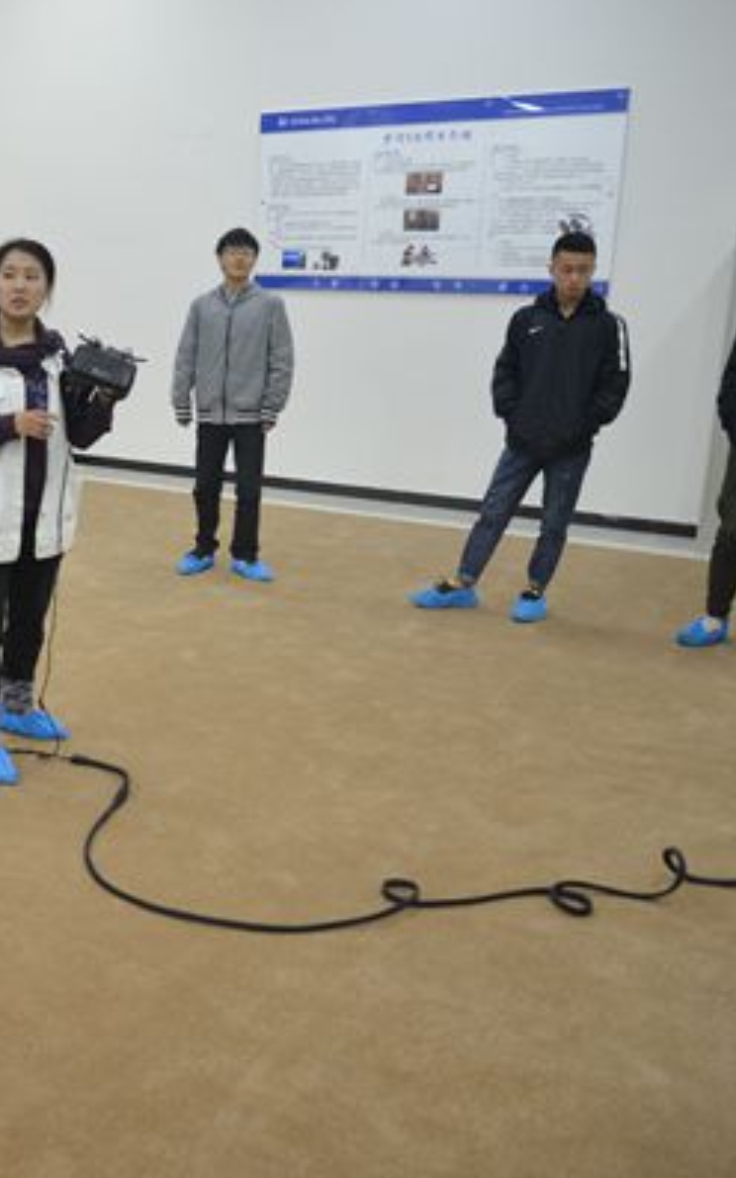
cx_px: 12
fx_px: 1188
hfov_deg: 31.9
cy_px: 586
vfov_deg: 52.8
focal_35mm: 37
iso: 900
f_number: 3.5
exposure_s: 1/30
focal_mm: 24
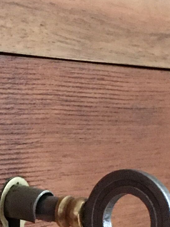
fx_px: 1048
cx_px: -2
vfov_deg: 12.0
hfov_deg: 9.2
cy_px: 287
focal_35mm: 160
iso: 250
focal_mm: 4.15
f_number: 2.2
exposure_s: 1/17
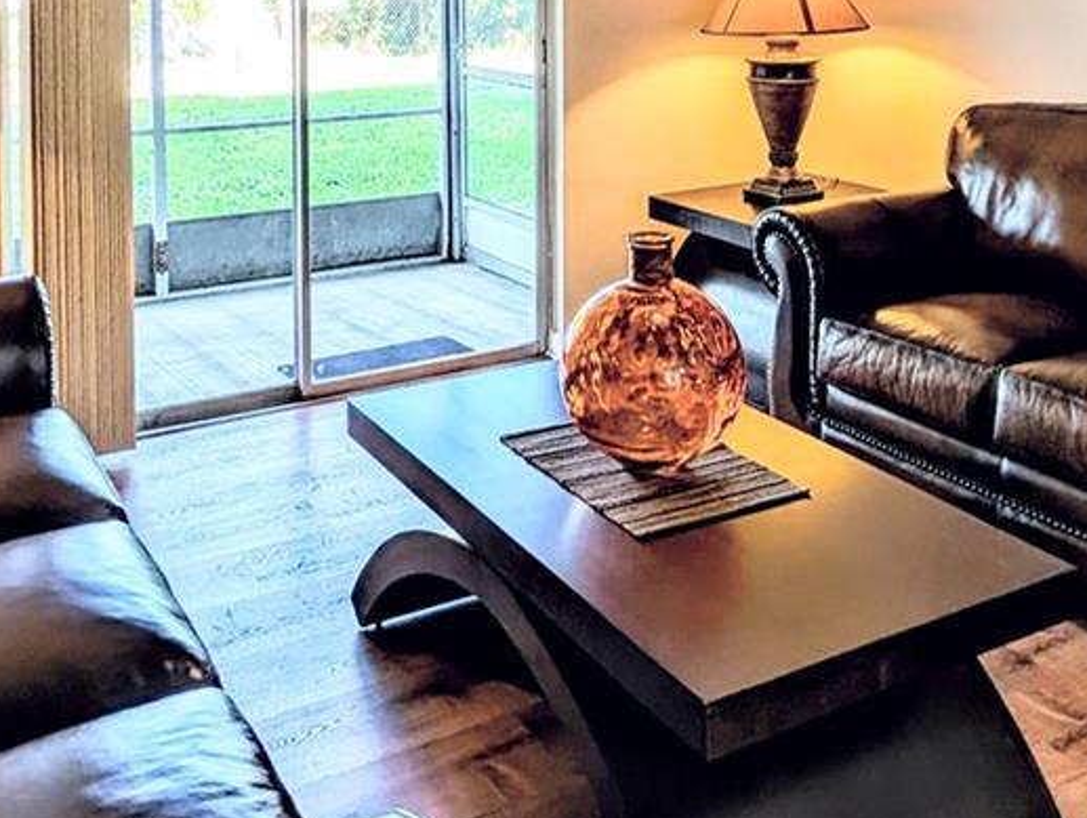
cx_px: 549
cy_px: -27
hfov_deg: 50.1
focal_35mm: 37
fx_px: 1163
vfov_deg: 34.7
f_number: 1.7
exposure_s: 1/132
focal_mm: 2.02
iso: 61
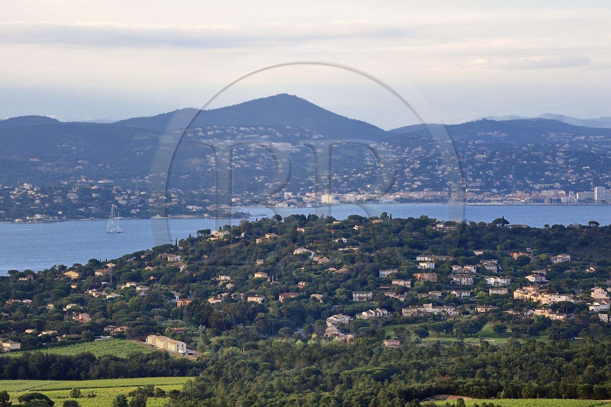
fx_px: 3394
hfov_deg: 10.3
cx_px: 306
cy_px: 204
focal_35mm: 200
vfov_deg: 6.9
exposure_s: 1/200
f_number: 9
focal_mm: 200
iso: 400
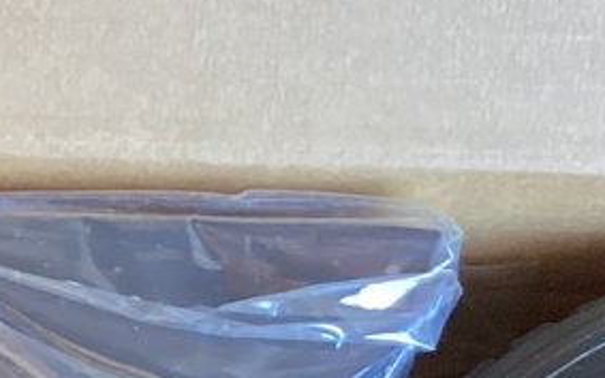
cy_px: 616
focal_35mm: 176
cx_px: 22
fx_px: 2903
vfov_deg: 7.3
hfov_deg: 11.8
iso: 400
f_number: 2.4
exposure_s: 1/60
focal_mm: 3.3
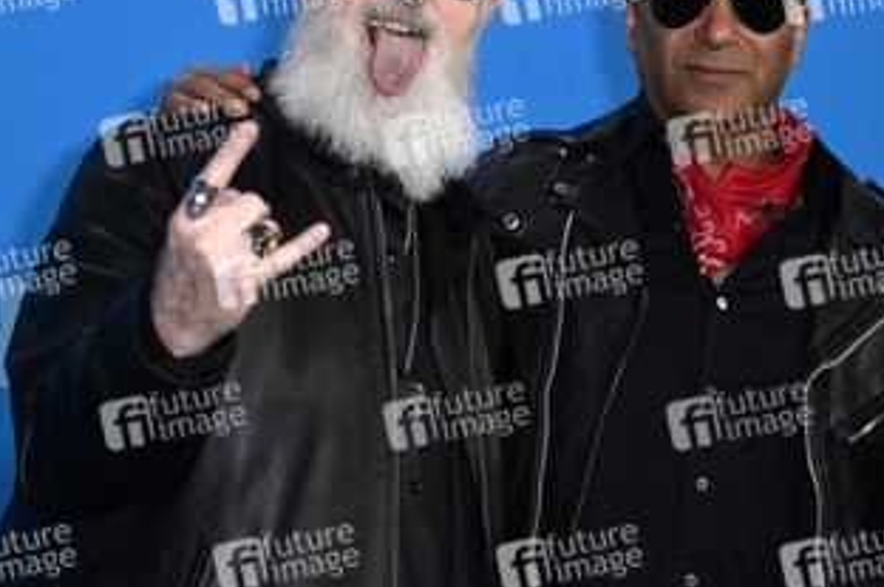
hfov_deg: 13.5
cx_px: 494
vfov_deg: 9.0
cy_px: 204
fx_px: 3727
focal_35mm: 152
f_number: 5.6
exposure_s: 1/250
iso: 1000
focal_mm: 105
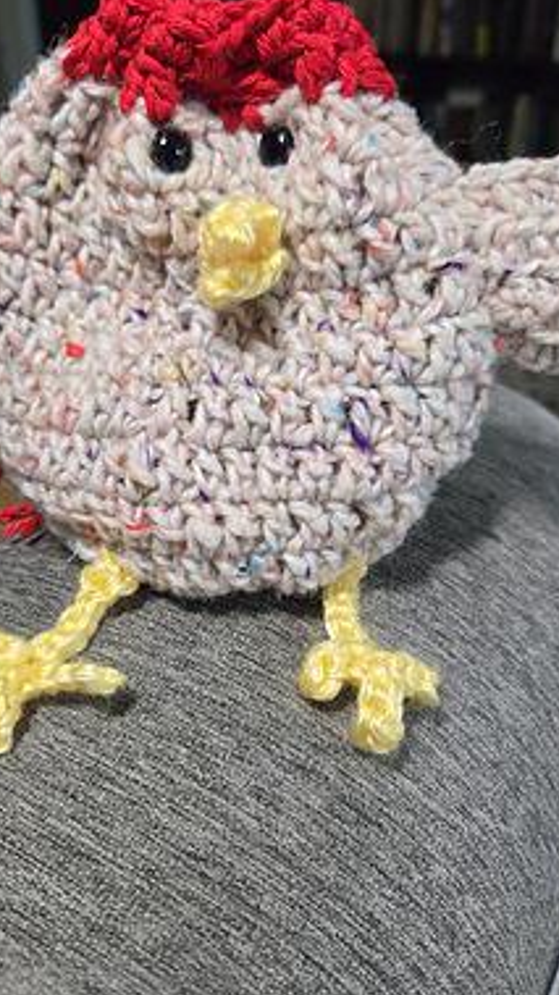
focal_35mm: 33
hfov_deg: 35.5
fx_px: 870
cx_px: 239
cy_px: 483
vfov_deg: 59.5
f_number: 1.8
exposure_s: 1/120
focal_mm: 5.4
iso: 800
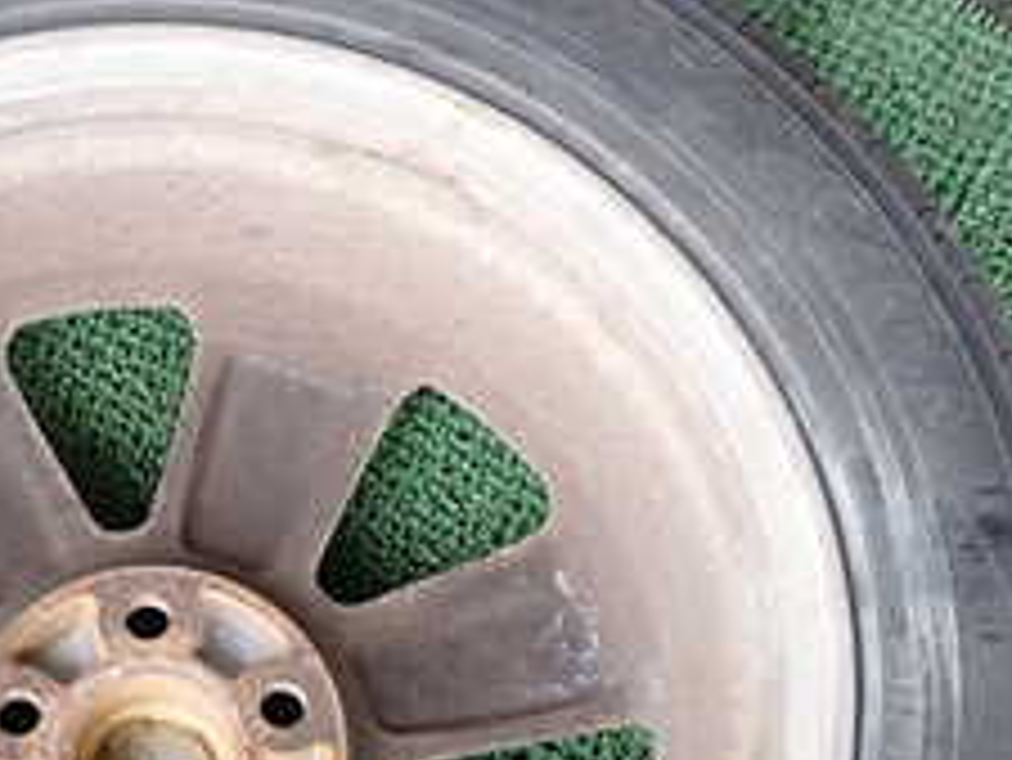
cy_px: 756
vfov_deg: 18.0
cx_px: 148
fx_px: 2340
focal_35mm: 80
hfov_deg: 23.9
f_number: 2.3
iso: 200
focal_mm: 5.4
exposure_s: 1/125
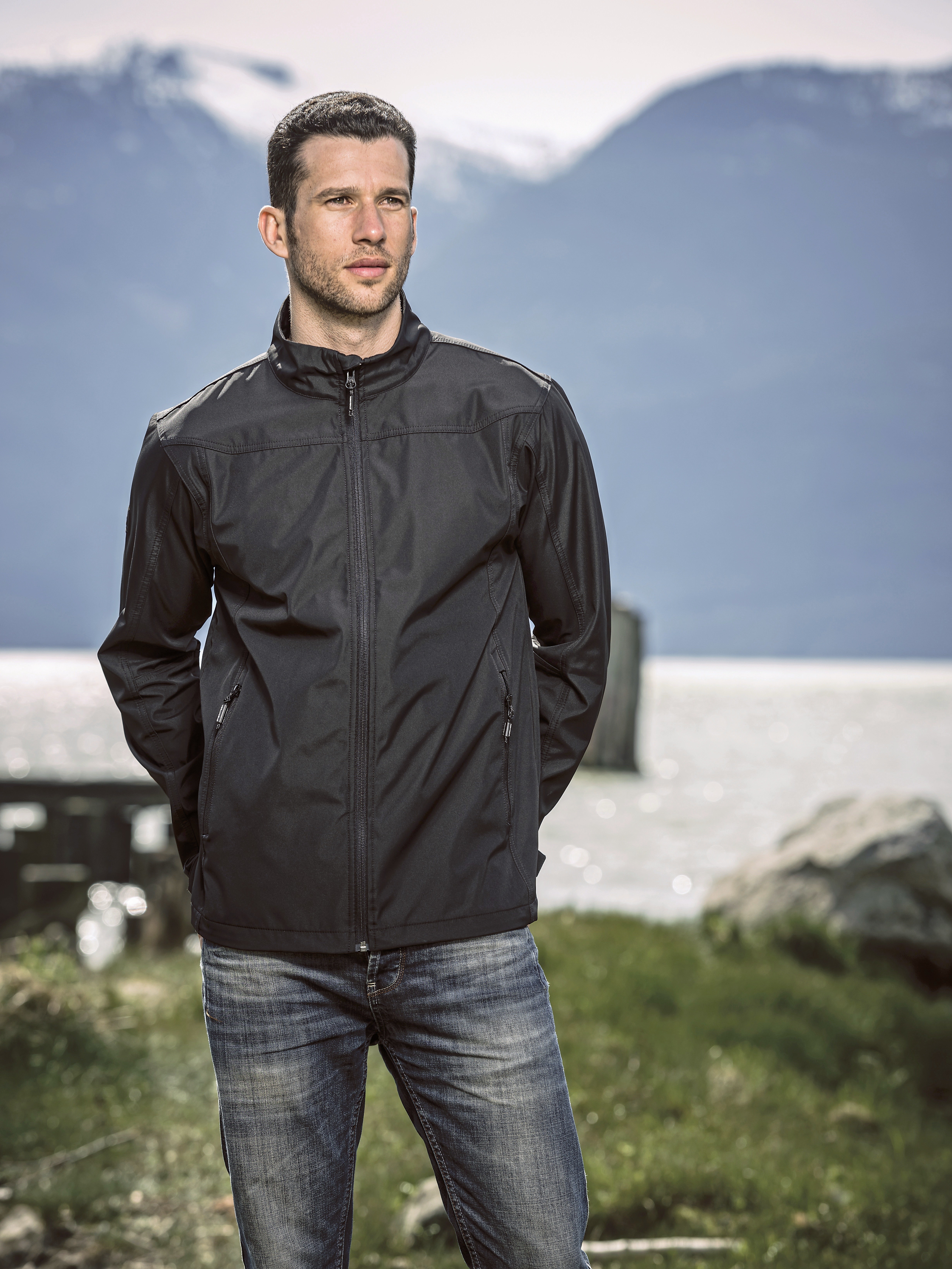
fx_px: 5354
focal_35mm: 146
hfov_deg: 10.2
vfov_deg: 13.5
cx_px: 476
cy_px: 643
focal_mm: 135
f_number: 5.6
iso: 50
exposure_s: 1/250
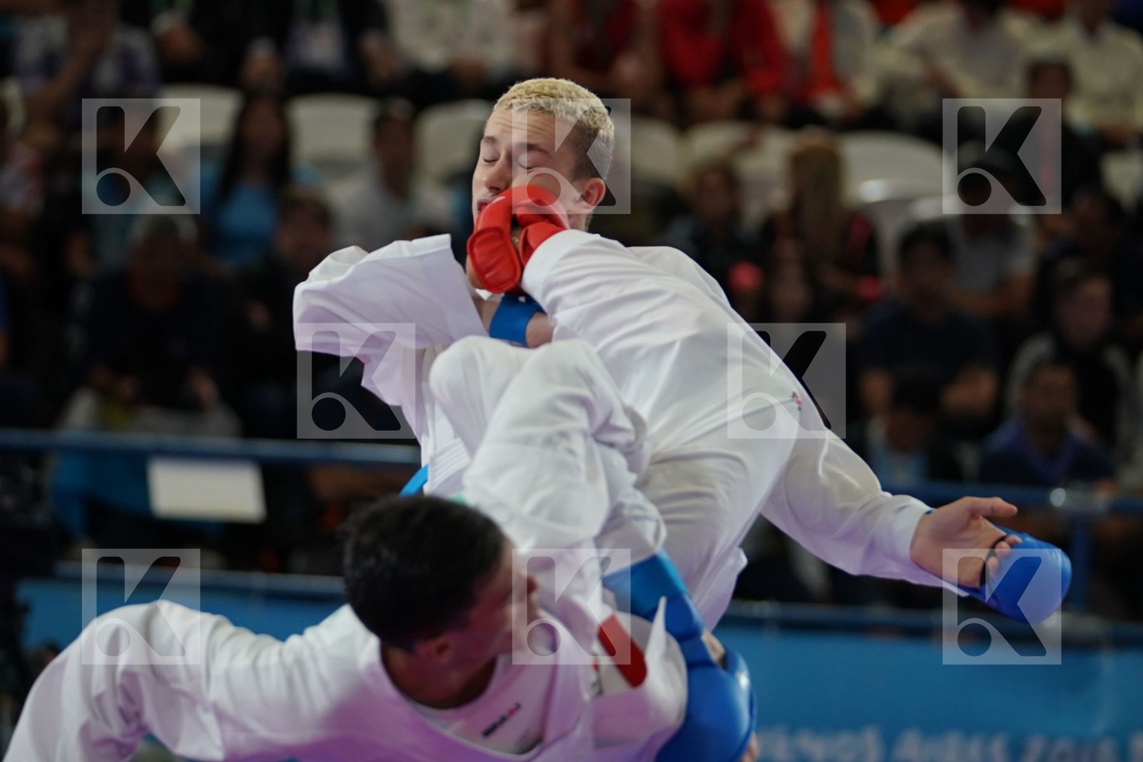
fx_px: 7238
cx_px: 572
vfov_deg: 6.0
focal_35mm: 228
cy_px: 381
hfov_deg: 9.0
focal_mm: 152
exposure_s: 1/1000
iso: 1000
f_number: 2.8
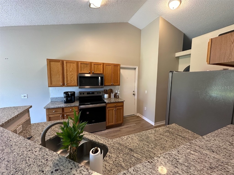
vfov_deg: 85.7
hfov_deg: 102.1
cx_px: 117
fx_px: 95
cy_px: 88
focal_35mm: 14
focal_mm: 2.22
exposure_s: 1/120
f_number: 2.2
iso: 250
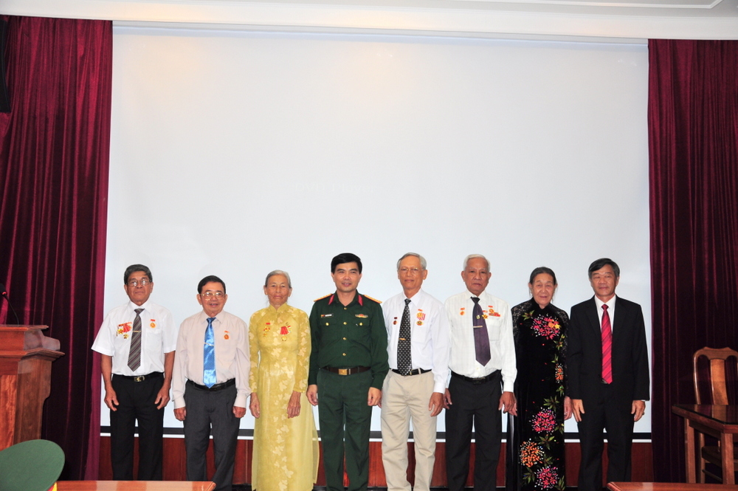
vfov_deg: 39.9
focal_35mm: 33
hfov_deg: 57.3
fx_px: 676
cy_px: 246
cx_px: 369
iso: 400
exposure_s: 1/60
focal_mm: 22
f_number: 5.6
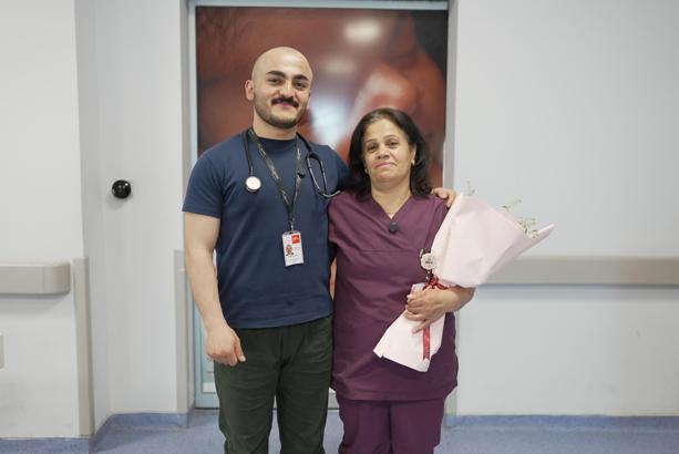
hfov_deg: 54.4
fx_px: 661
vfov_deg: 37.9
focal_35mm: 35
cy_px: 227
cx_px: 340
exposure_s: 1/100
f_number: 2
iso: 1250
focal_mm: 35
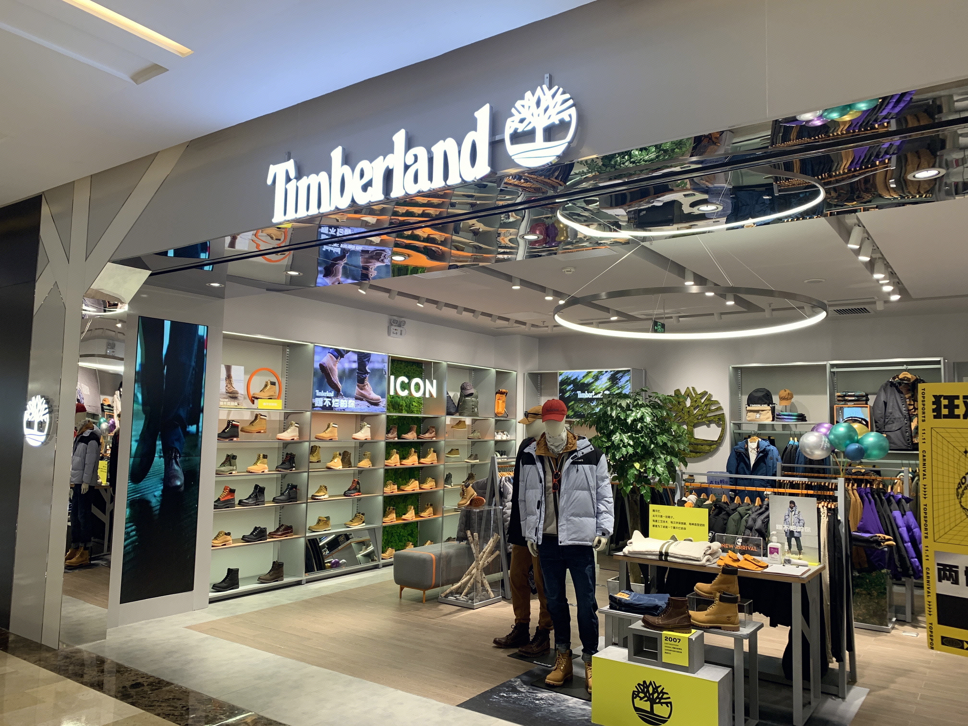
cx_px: 484
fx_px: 727
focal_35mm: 26
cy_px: 363
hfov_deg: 67.3
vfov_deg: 53.1
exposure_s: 1/100
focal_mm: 4.25
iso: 50
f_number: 1.8
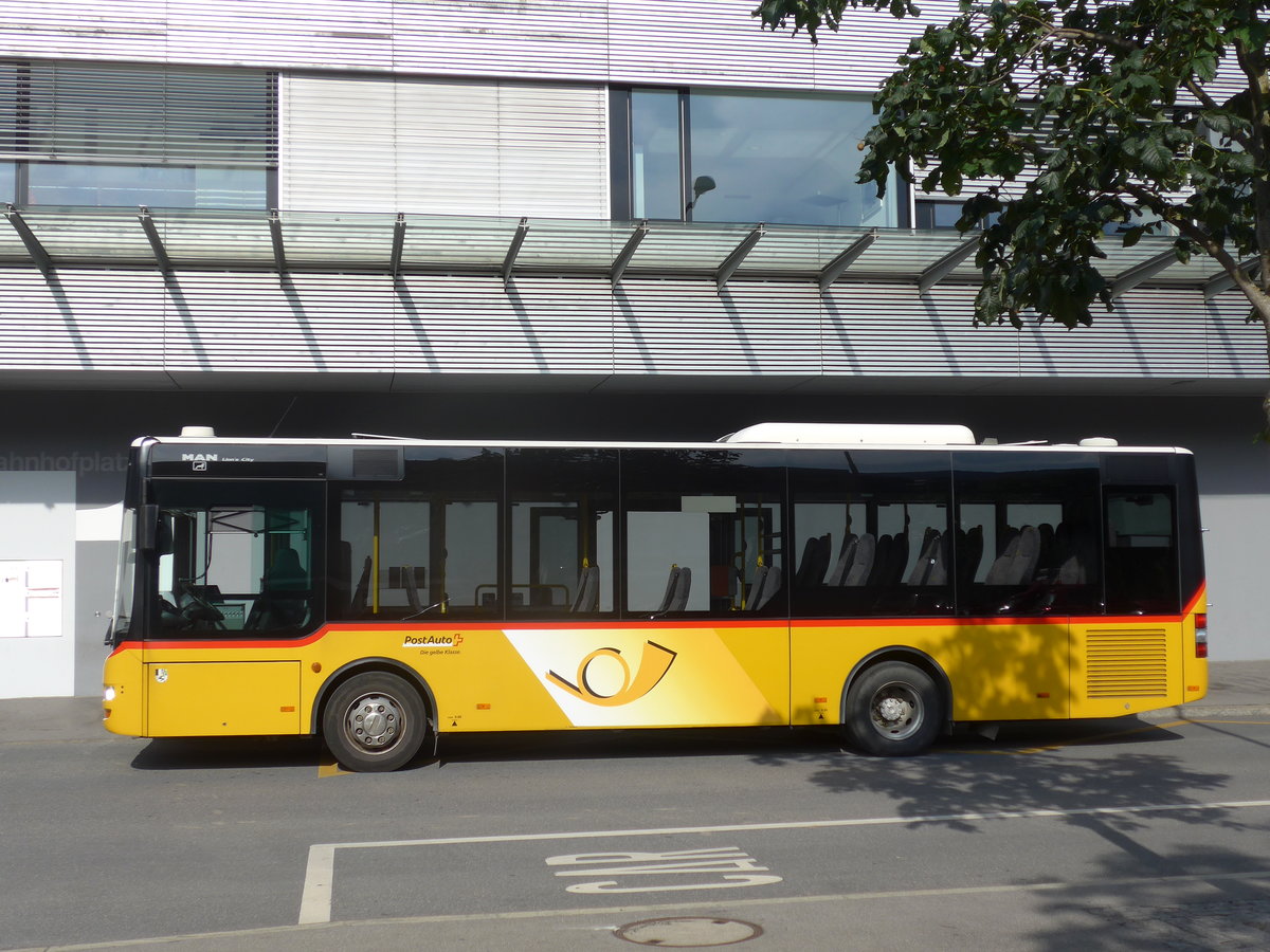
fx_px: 1614
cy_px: 476
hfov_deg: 42.9
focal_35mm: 44
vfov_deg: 32.9
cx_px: 635
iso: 80
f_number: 2.8
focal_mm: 9
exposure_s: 1/1600
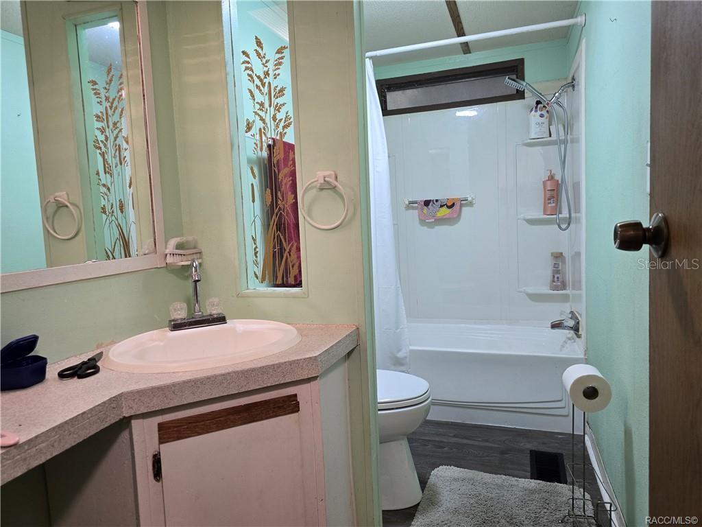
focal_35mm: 23
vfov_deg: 58.9
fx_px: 466
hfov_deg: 73.9
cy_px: 264
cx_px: 351
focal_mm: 6.3
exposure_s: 1/120
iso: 250
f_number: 1.7
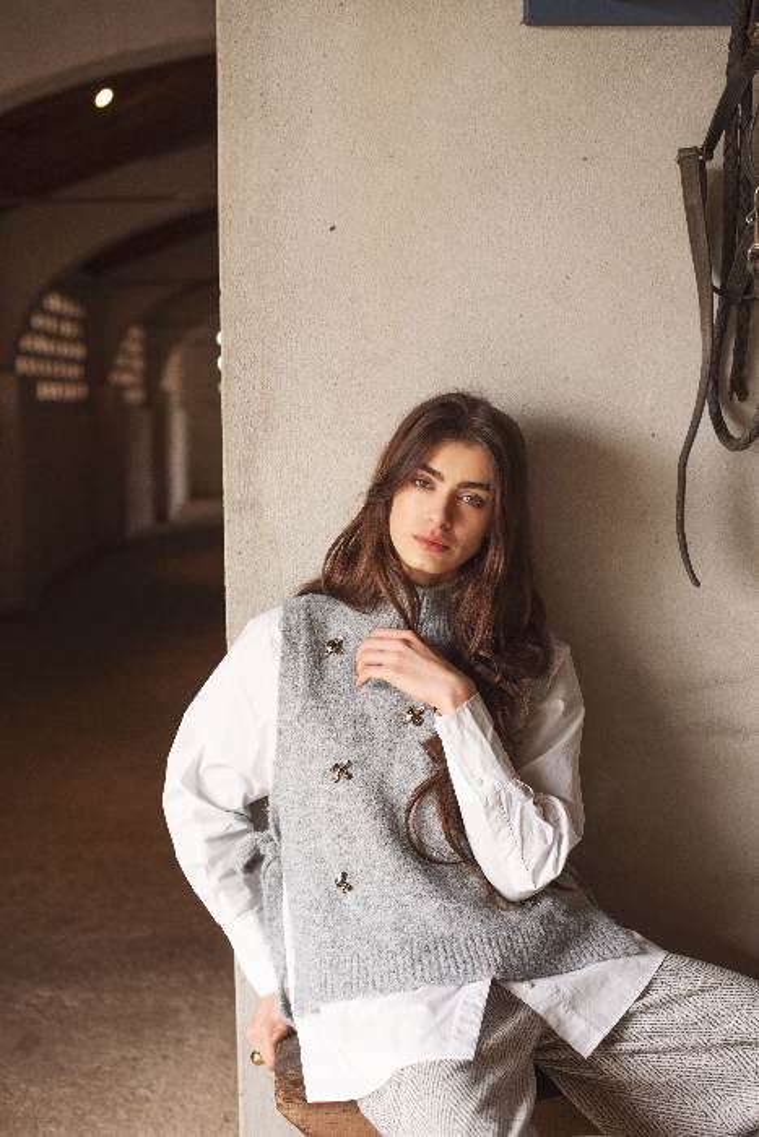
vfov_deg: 39.6
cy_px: 568
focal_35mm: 50
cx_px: 380
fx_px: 1580
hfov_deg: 27.0
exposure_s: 1/125
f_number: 3.2
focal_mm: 50
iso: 500
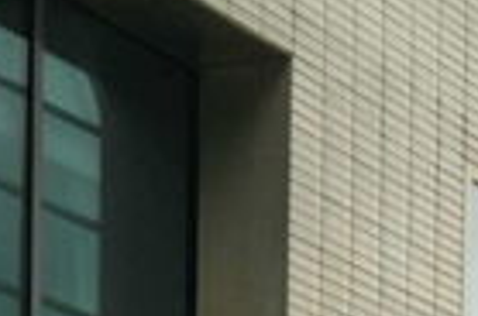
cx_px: 447
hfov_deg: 7.7
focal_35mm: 266
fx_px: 3524
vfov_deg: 4.8
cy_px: 1061
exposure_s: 1/250
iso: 500
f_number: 4.2
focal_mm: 24
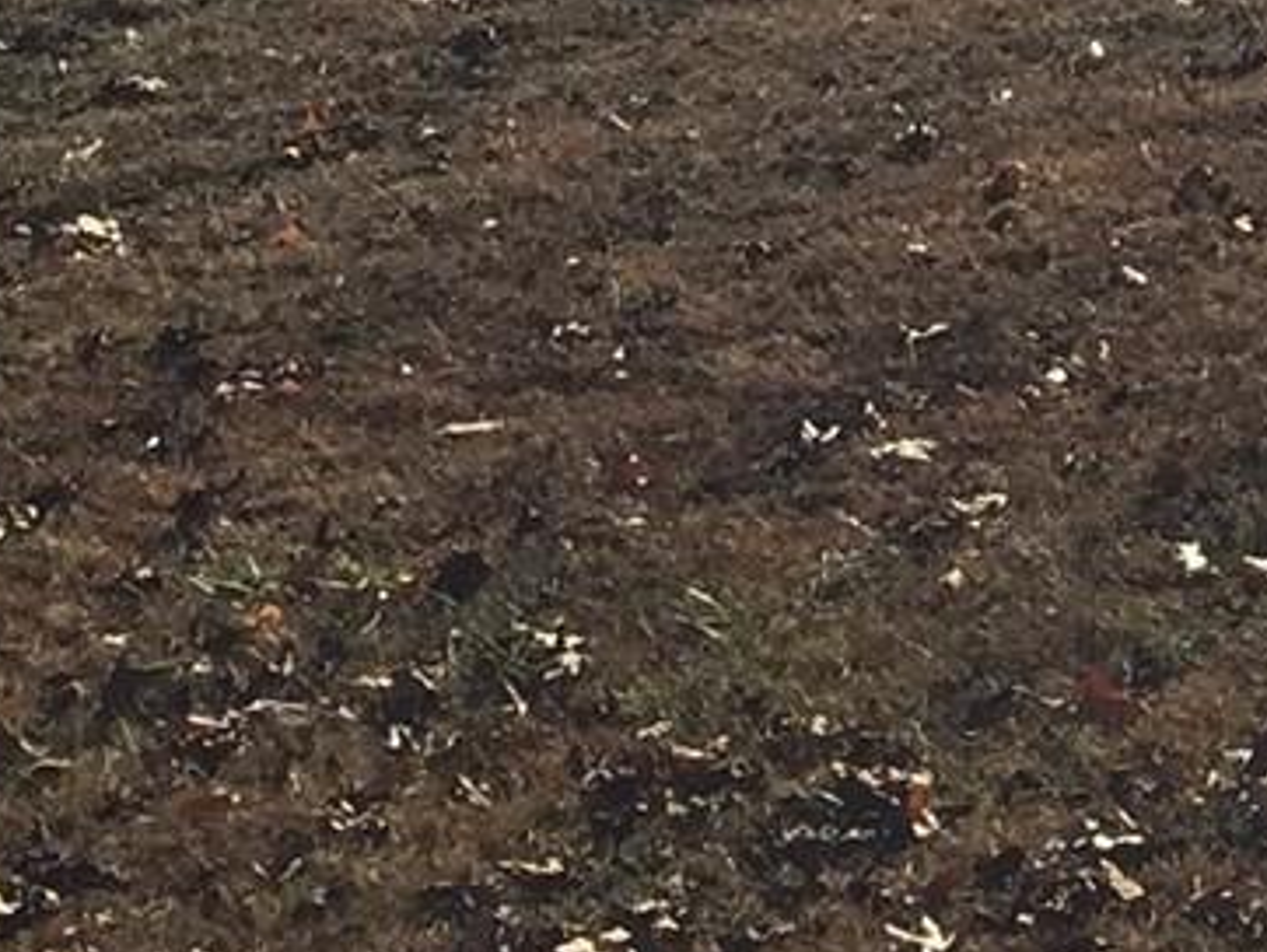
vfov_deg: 8.4
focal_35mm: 164
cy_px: -1186
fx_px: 6007
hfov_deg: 11.3
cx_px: 2132
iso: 32
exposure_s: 1/2475
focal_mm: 4.15
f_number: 2.2
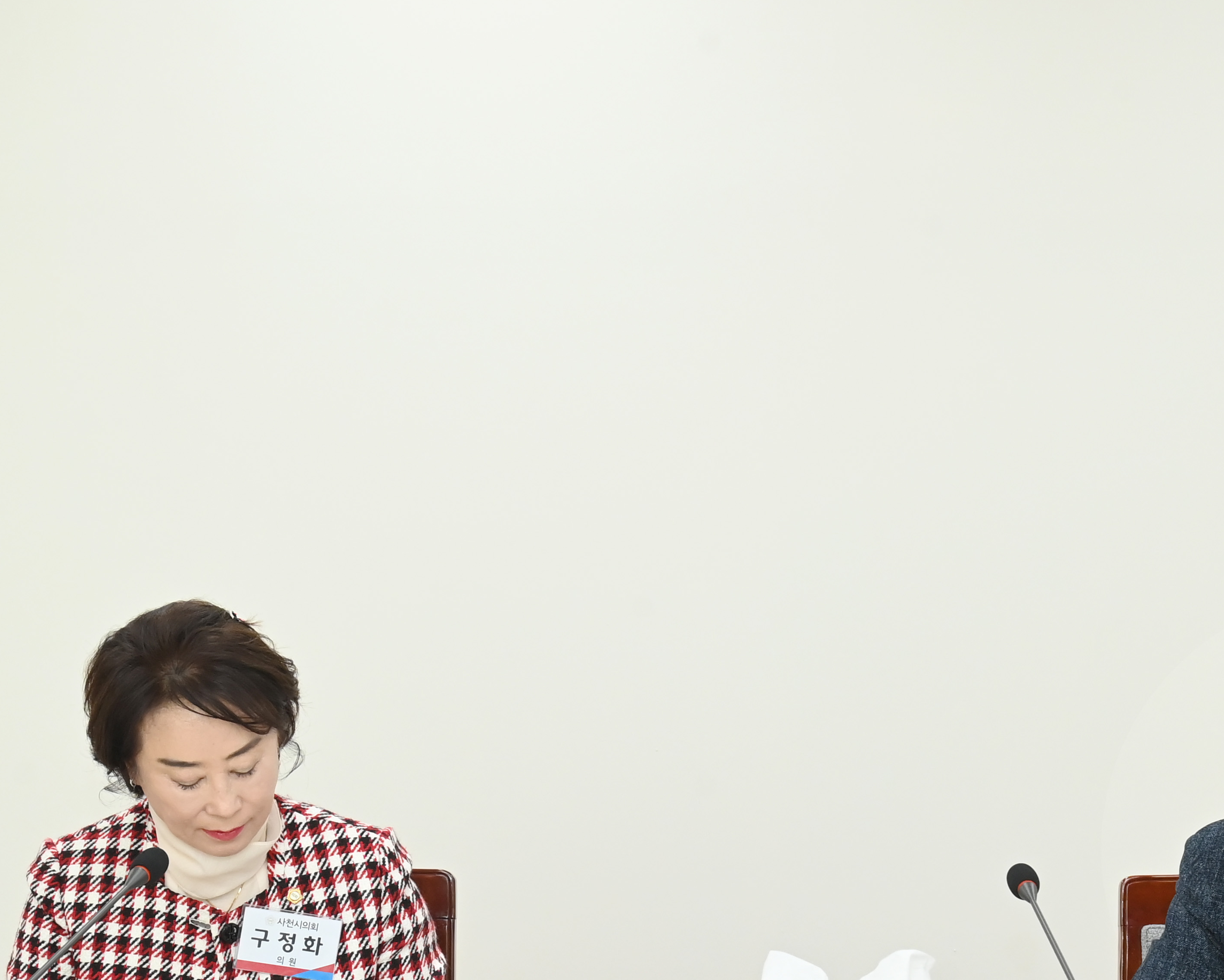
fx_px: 4130
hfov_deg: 16.8
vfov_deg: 13.5
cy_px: 756
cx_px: 770
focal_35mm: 114
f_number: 6.3
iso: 2500
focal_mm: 62
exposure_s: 1/250
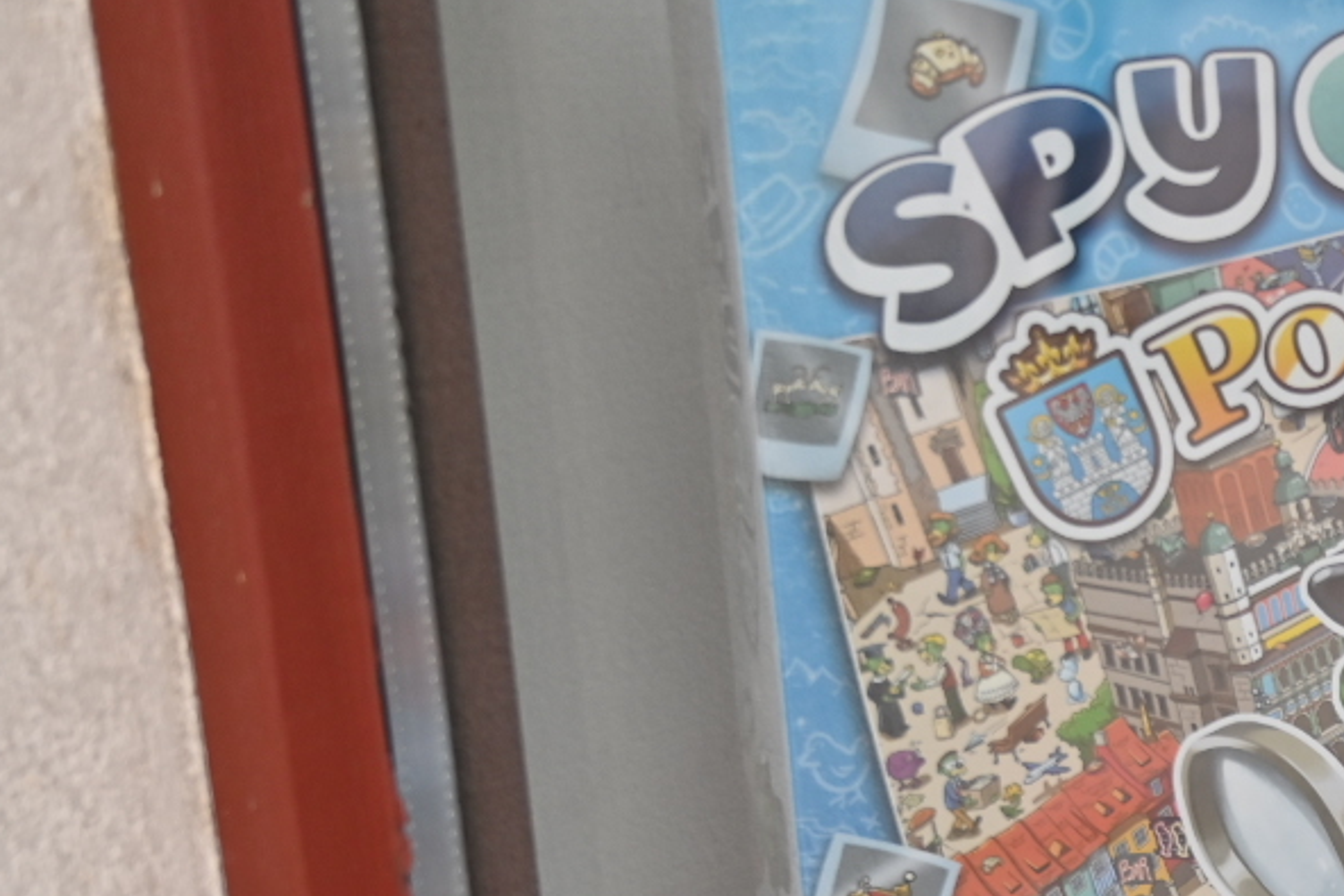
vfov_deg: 14.0
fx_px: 3524
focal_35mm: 94
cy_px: 1139
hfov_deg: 20.0
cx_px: 1700
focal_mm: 34.5
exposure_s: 1/200
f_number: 4
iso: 250
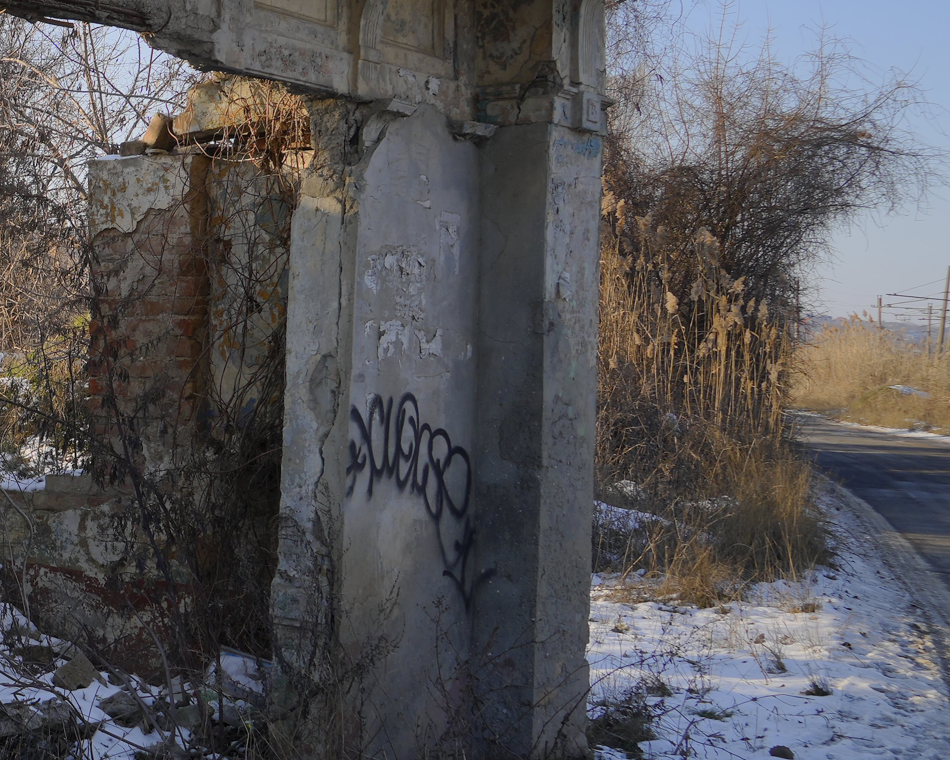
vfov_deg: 23.8
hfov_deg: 25.4
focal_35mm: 64
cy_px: 356
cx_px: -287
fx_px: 1800
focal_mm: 24
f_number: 11
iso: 100
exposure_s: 1/100
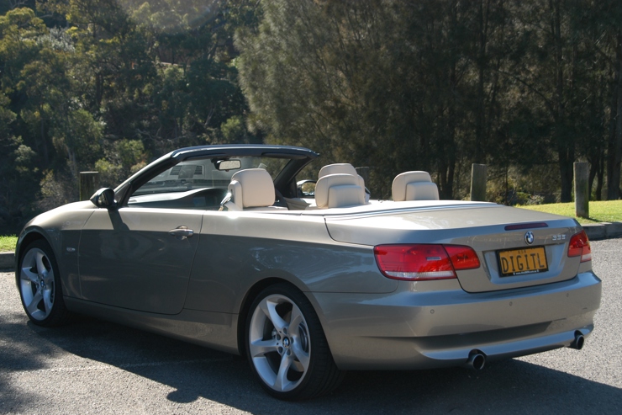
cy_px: 210
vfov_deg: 21.2
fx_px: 1105
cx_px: 308
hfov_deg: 31.4
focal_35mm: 64
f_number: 5.6
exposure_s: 1/320
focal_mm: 42
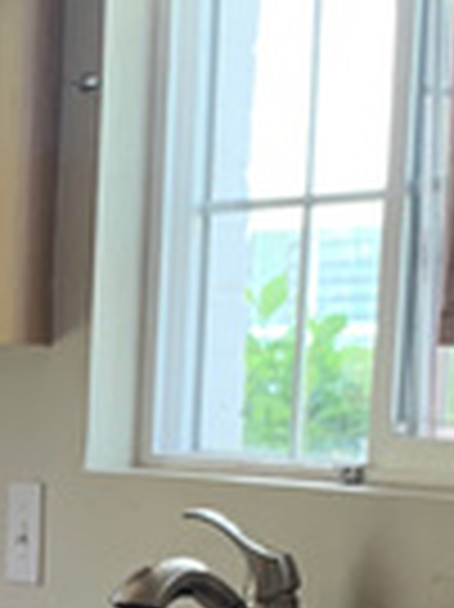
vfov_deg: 12.7
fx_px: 2592
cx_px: -364
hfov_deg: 9.5
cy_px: 901
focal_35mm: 148
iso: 100
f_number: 1.8
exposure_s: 1/107
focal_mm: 4.25
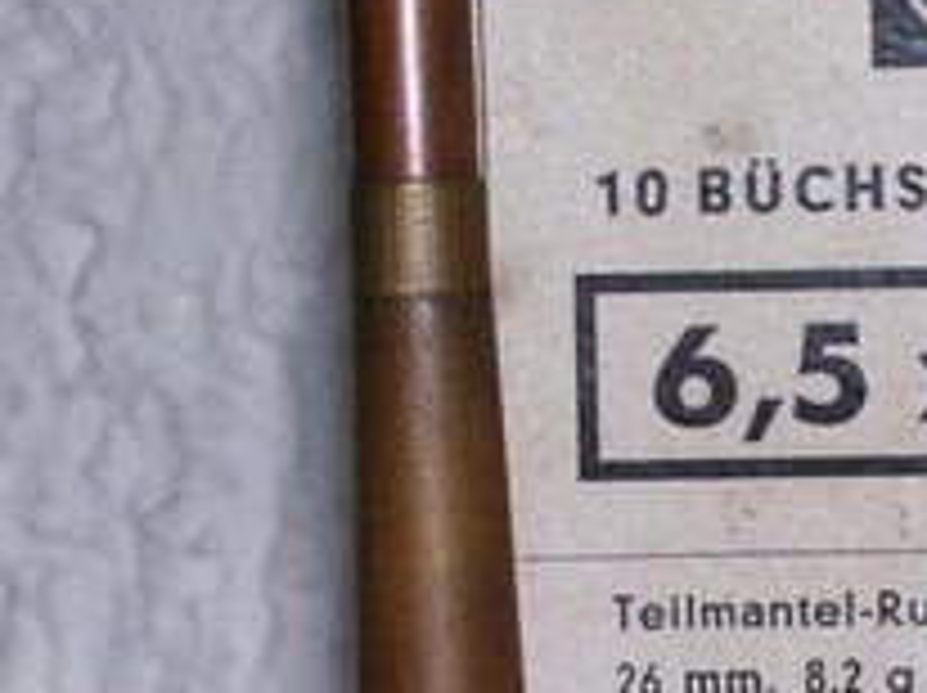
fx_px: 4547
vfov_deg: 8.7
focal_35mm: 170
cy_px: 637
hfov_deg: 11.6
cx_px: 765
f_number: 4
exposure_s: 1/90
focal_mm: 11.6
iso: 80
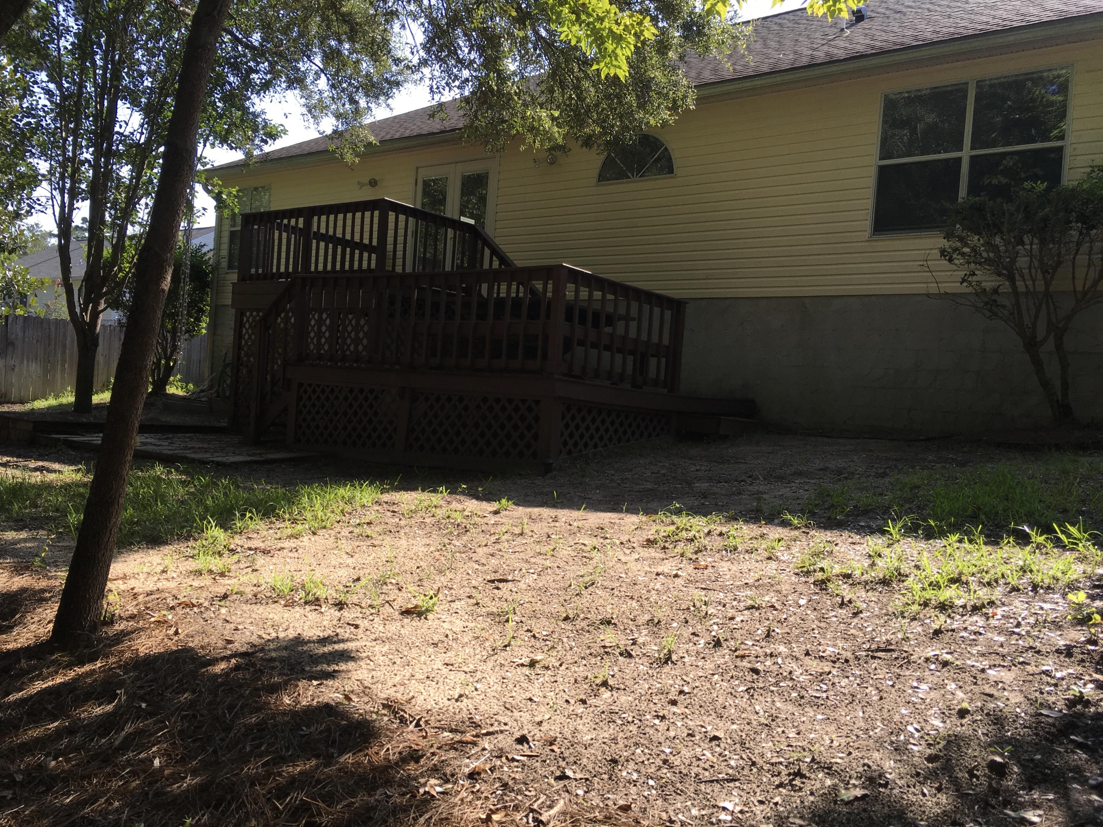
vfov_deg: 48.2
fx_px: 924
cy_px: 414
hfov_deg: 61.7
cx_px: 552
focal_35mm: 29
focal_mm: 4.15
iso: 25
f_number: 2.2
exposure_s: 1/574
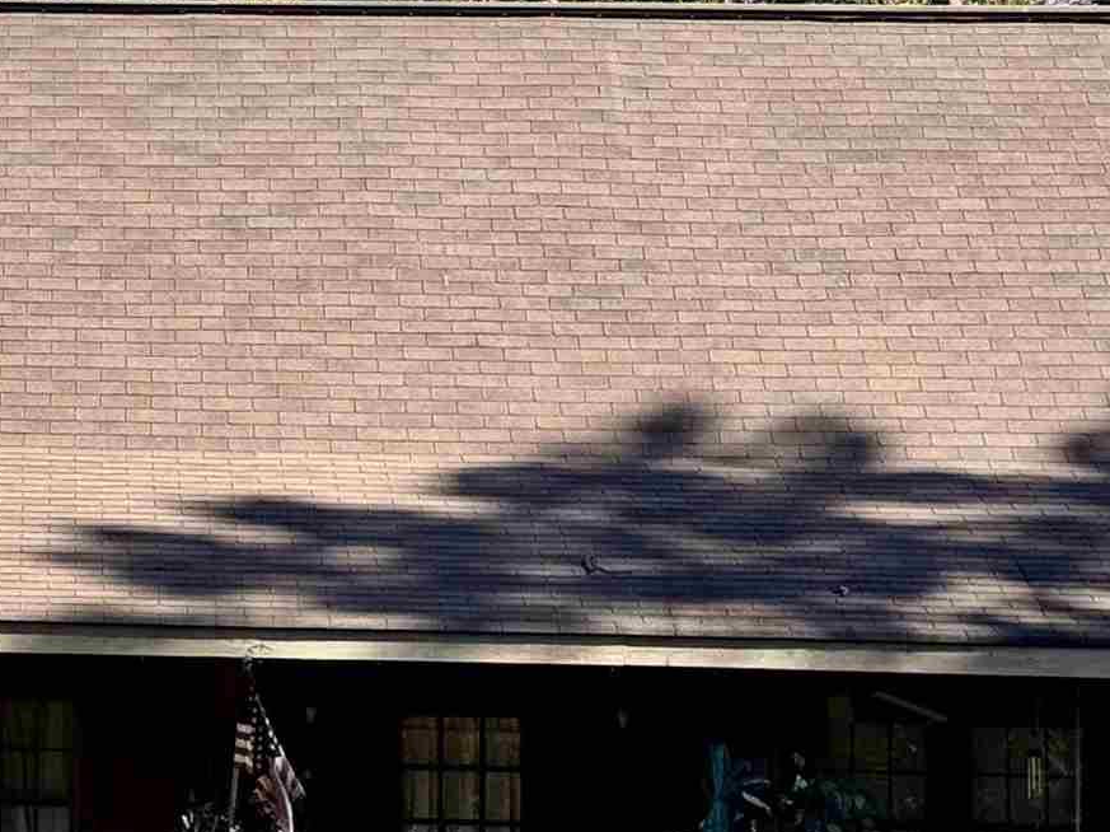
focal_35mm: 169
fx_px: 5417
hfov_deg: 11.4
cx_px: -395
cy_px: 371
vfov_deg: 8.8
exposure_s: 1/2179
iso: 64
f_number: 1.78
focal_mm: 6.76
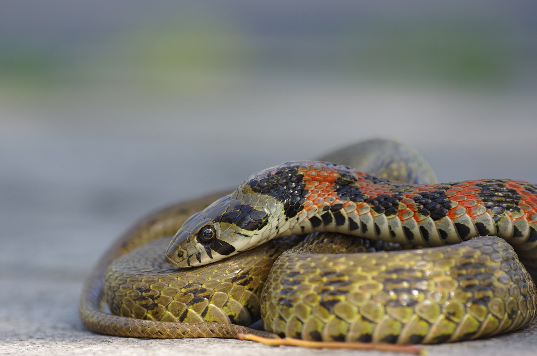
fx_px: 10056
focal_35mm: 675
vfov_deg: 2.0
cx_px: 268
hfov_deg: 3.1
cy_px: 178
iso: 200
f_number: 5.6
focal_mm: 450
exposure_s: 1/200
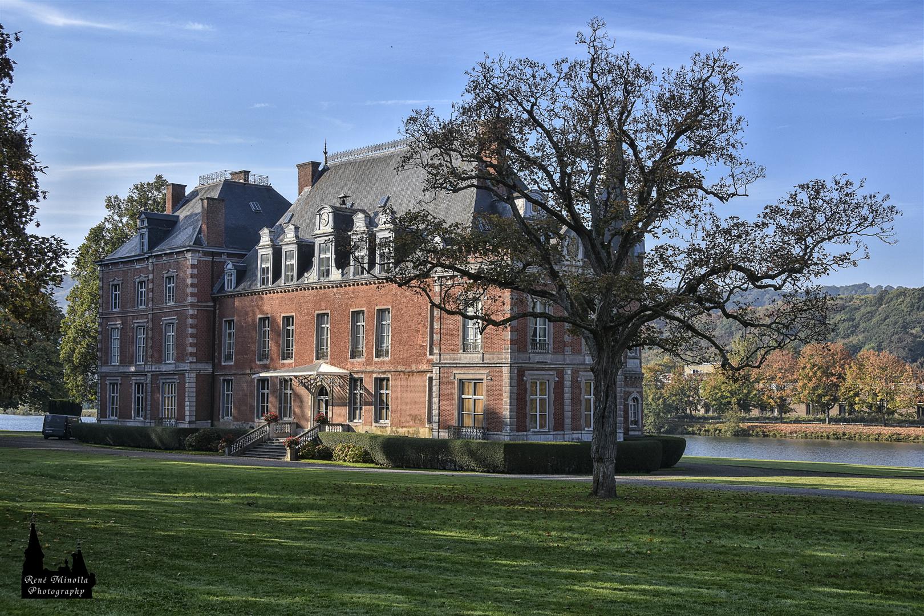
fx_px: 1232
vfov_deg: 28.1
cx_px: 462
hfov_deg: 41.1
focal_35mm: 48
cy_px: 308
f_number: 9
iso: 200
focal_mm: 32
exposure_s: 1/320
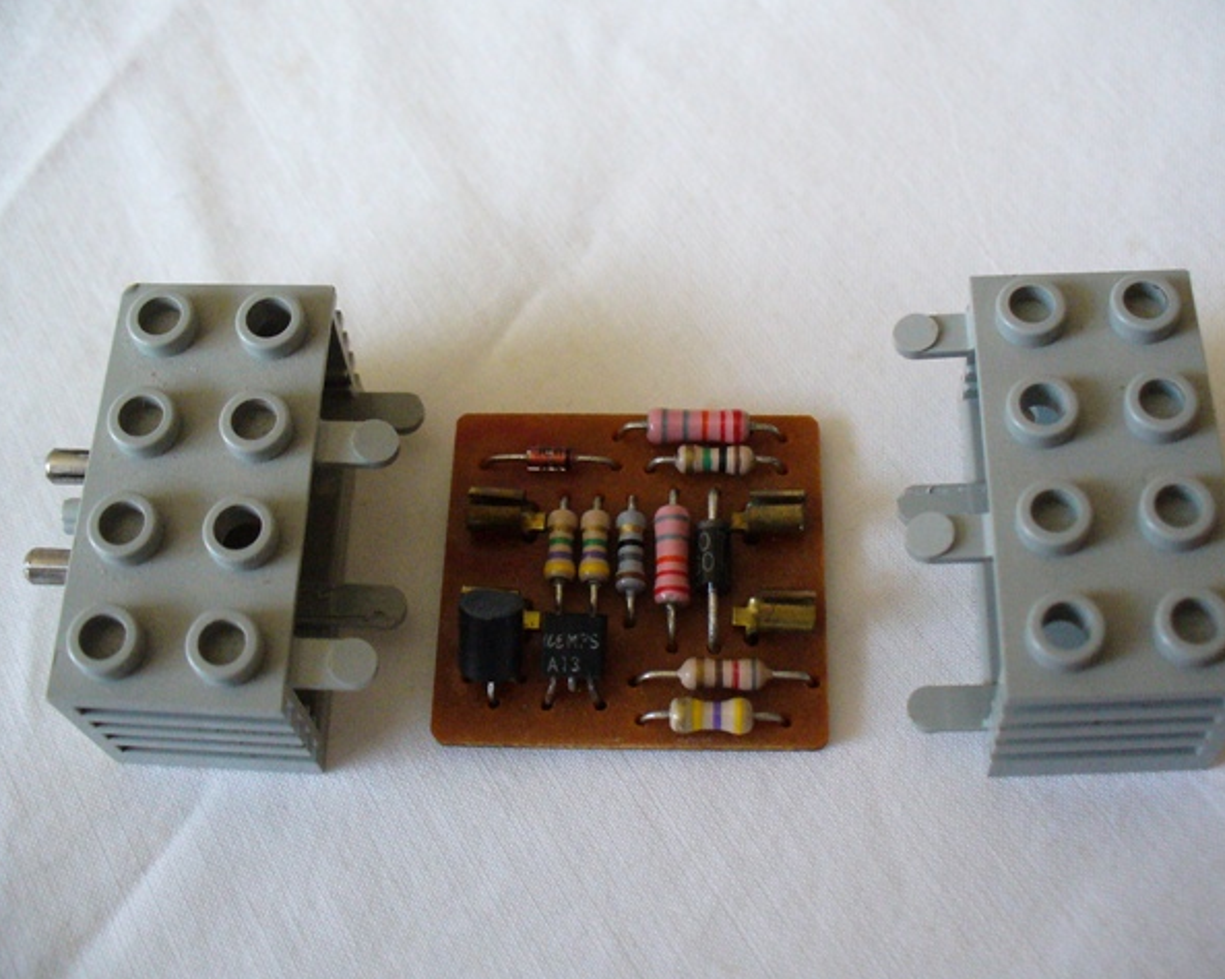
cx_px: 647
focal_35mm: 39
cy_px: 490
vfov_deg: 38.2
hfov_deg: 46.8
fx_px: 1413
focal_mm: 6.1
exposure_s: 1/400
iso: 400
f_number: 2.8
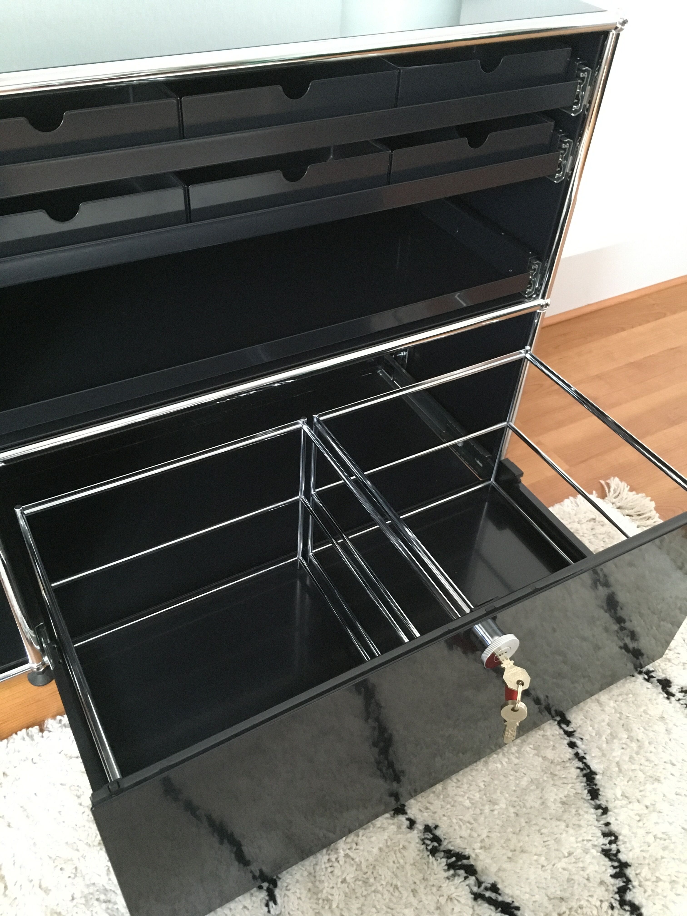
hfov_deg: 48.2
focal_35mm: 29
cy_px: 458
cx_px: 344
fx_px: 767
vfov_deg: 61.7
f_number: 2.2
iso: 250
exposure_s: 1/17
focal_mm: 4.15
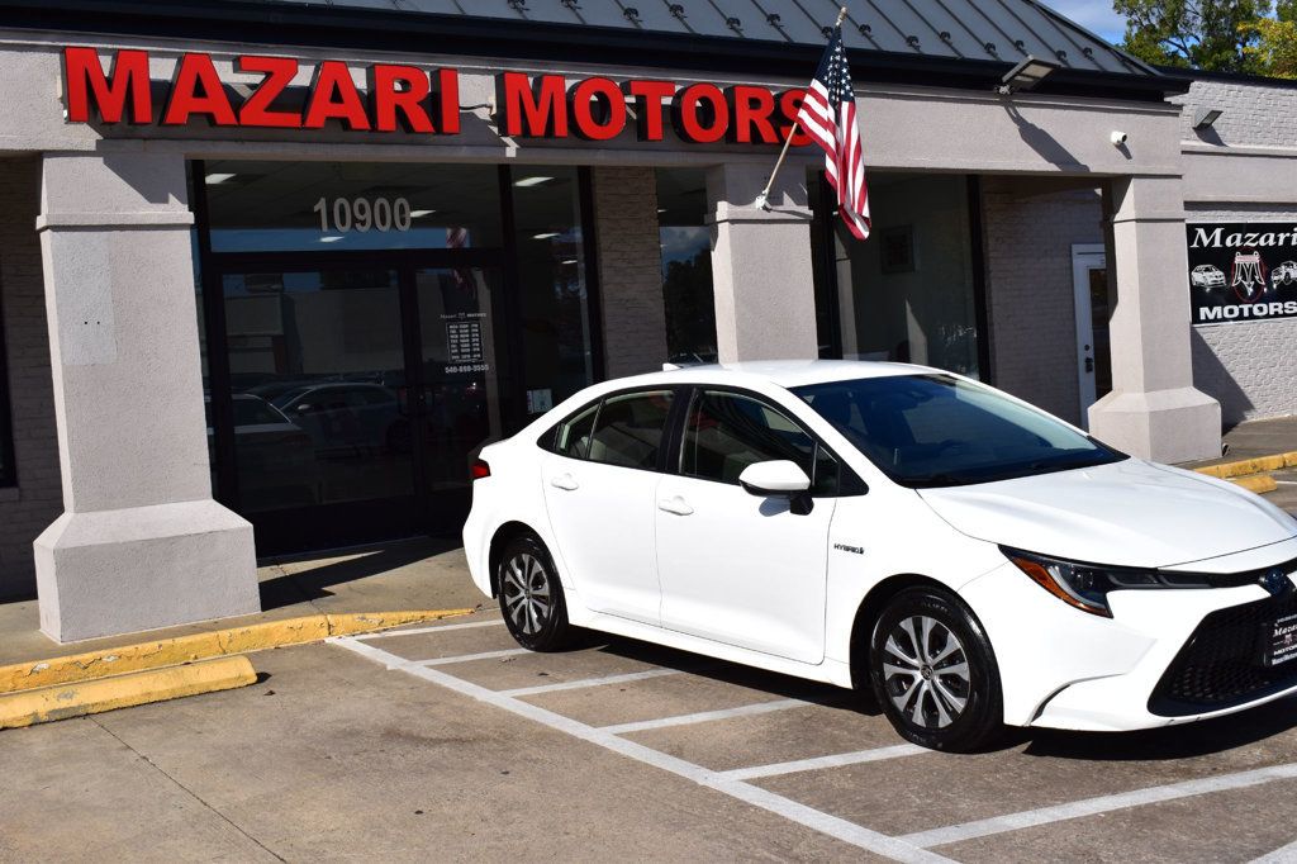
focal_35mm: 40
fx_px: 1459
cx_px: 648
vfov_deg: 33.0
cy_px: 432
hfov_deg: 47.9
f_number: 11
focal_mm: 27
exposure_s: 1/640
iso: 200
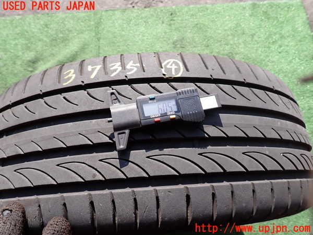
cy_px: 118
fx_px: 226
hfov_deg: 69.4
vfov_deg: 54.9
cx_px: 156
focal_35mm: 25
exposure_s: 1/500
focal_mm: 4.5
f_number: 2.8
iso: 100
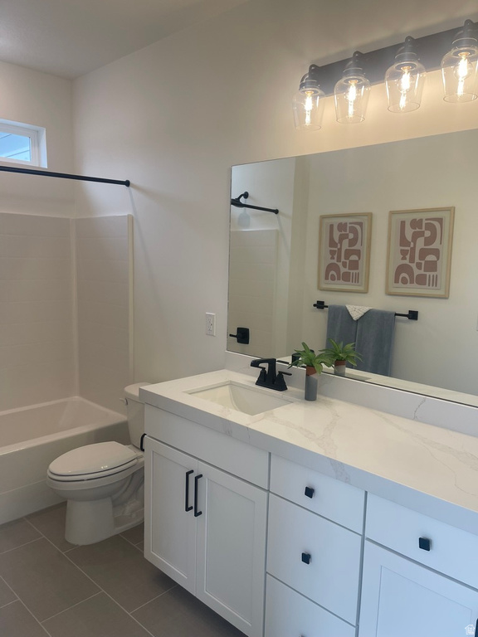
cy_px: 318
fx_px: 460
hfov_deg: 54.9
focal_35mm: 25
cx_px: 239
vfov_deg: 69.4
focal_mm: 5.1
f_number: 1.6
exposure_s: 1/177
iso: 32
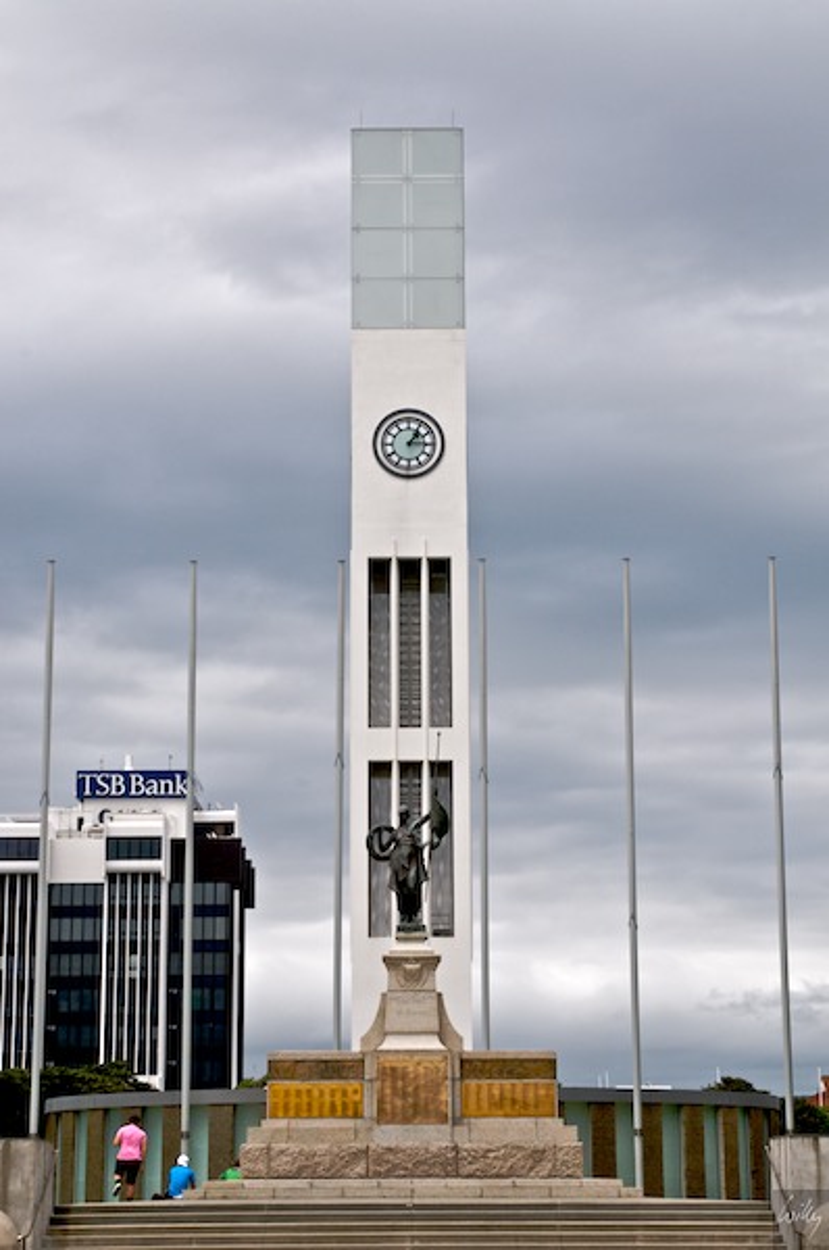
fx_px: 2599
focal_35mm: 75
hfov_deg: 18.1
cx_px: 414
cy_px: 625
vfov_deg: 27.0
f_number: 13
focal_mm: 50
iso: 320
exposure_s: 1/640
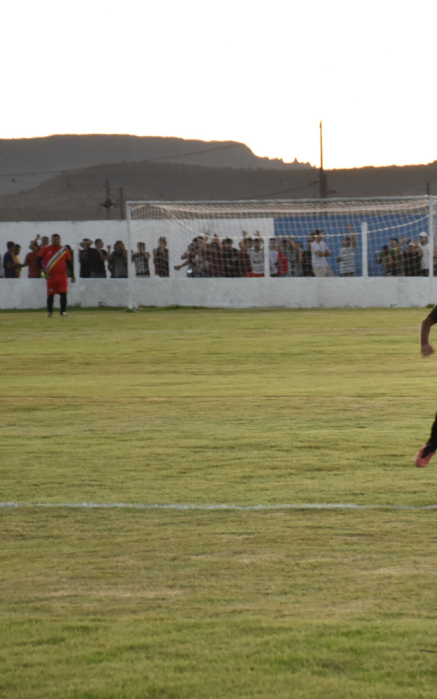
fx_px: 3507
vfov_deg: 11.4
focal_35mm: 184
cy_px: 350
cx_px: 465
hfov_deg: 7.1
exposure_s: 1/100
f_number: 5.6
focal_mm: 80
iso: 2000
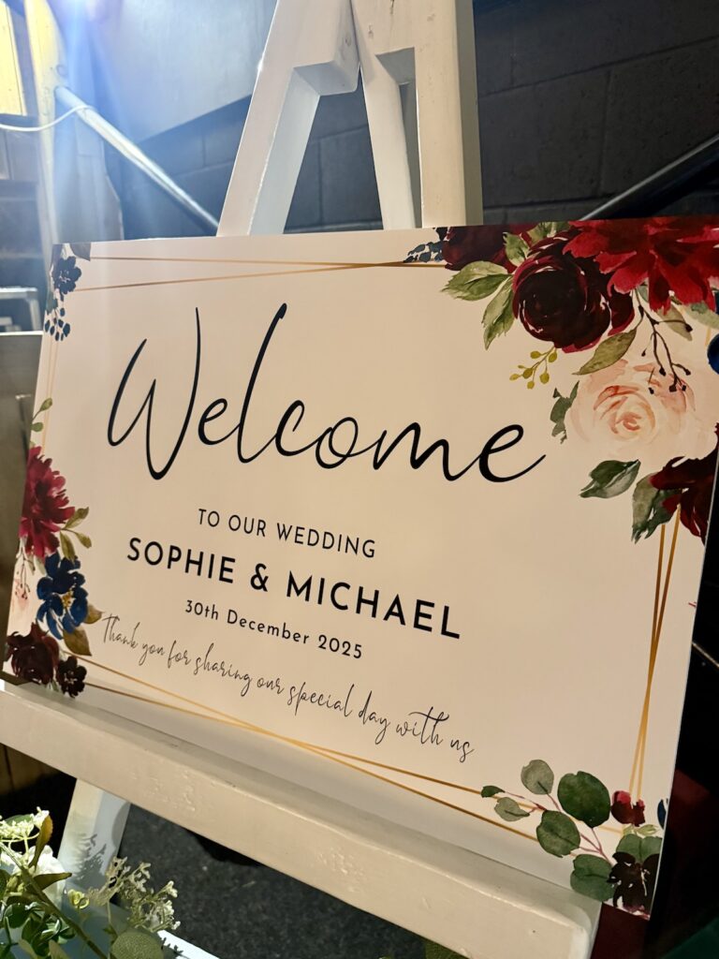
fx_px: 665
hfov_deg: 56.8
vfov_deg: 71.6
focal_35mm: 24
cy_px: 480
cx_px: 360
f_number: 1.78
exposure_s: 1/33
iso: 640
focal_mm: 6.76
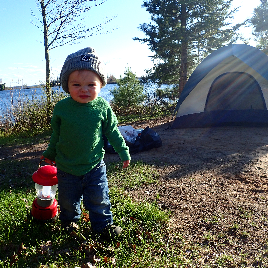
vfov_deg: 54.0
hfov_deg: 54.0
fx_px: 263
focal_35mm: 30
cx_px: 131
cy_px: 132
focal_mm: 4.5
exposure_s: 1/640
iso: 100
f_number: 2.8
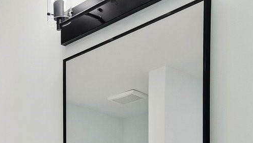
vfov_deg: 15.0
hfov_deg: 26.6
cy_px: 264
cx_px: -63
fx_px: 463
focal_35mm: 69
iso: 400
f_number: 8
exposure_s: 1/30
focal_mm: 16
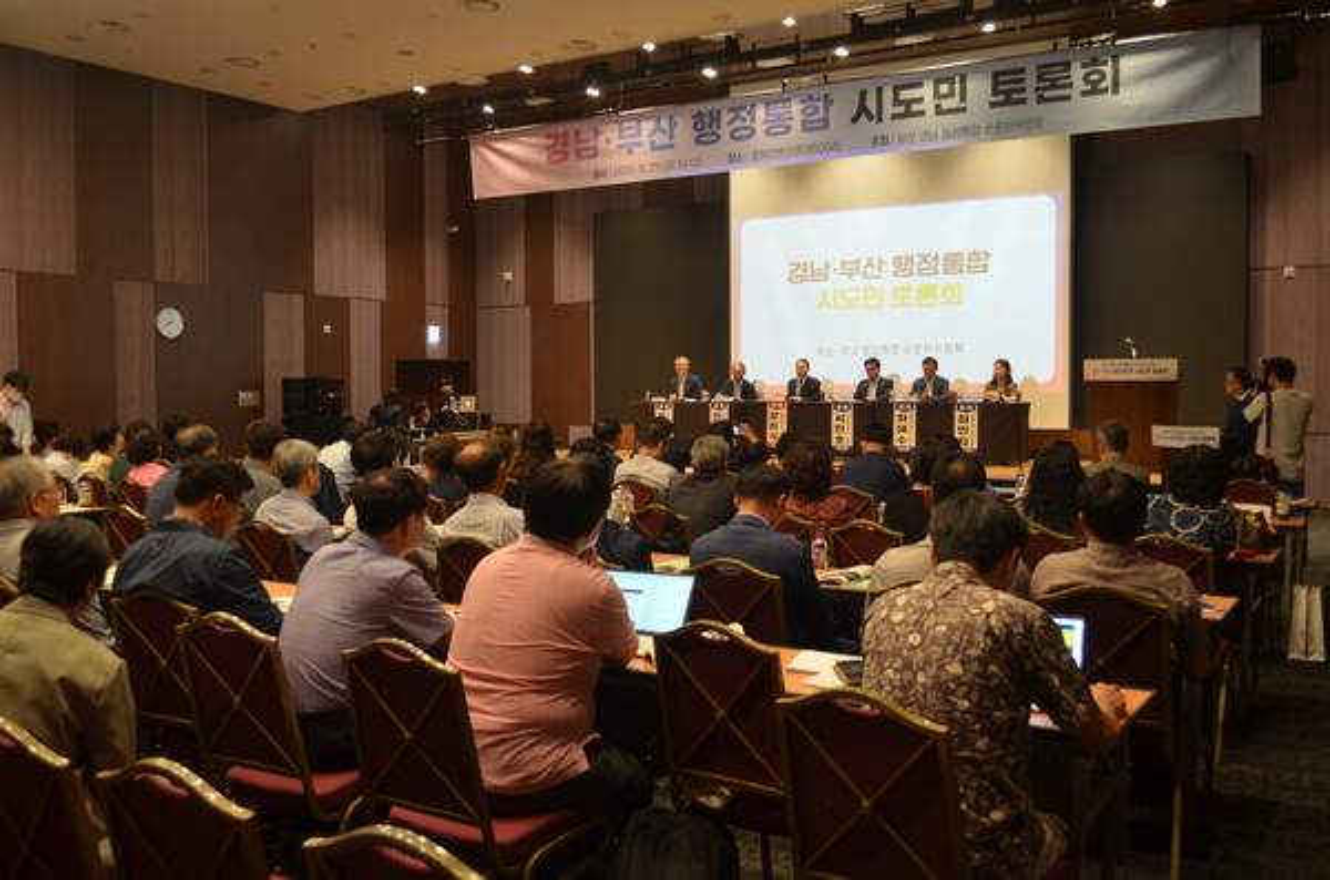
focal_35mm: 33
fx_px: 1216
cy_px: 440
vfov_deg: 39.8
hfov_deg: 57.3
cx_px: 665
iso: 640
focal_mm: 22
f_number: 3.8
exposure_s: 1/25
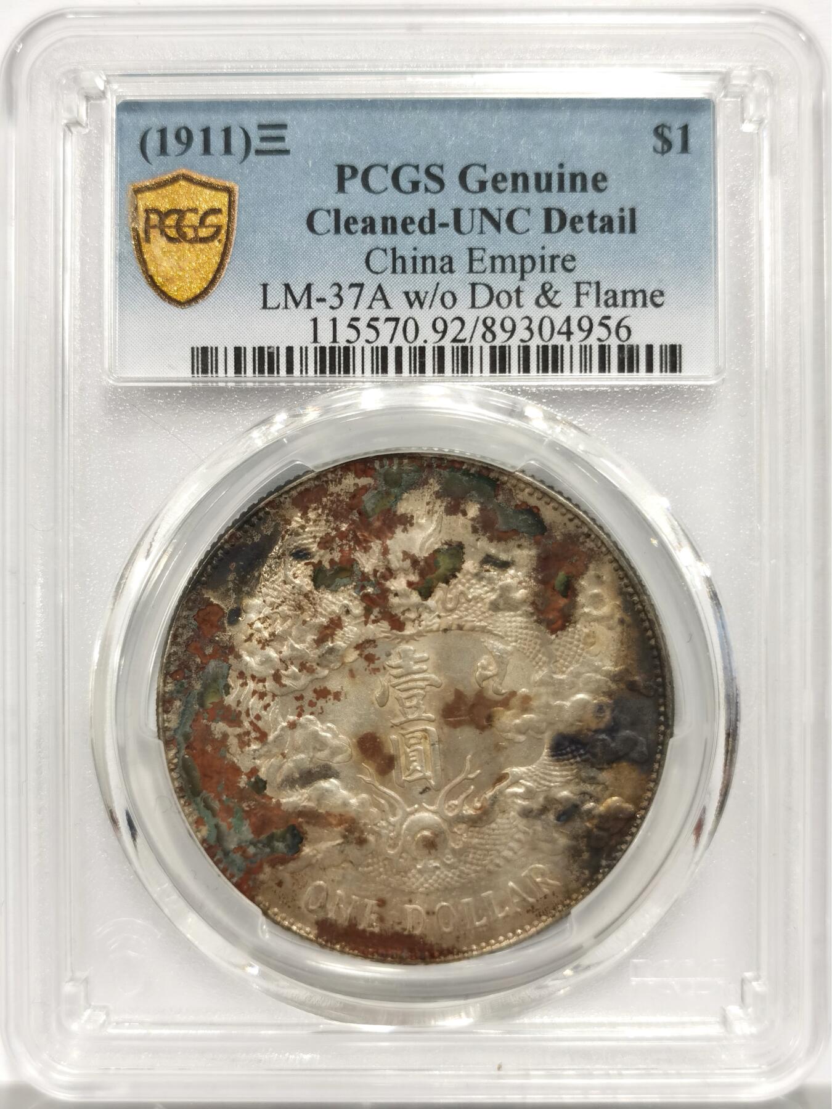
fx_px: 1731
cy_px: 554
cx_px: 416
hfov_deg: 27.0
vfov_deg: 35.5
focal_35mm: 54
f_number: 16
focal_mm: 5.56
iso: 125
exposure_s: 1/100
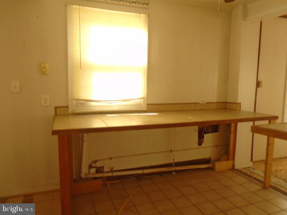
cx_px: 144
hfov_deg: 67.3
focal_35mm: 26
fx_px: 216
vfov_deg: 53.1
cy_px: 108
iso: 100
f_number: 3.2
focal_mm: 4.6
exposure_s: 1/30
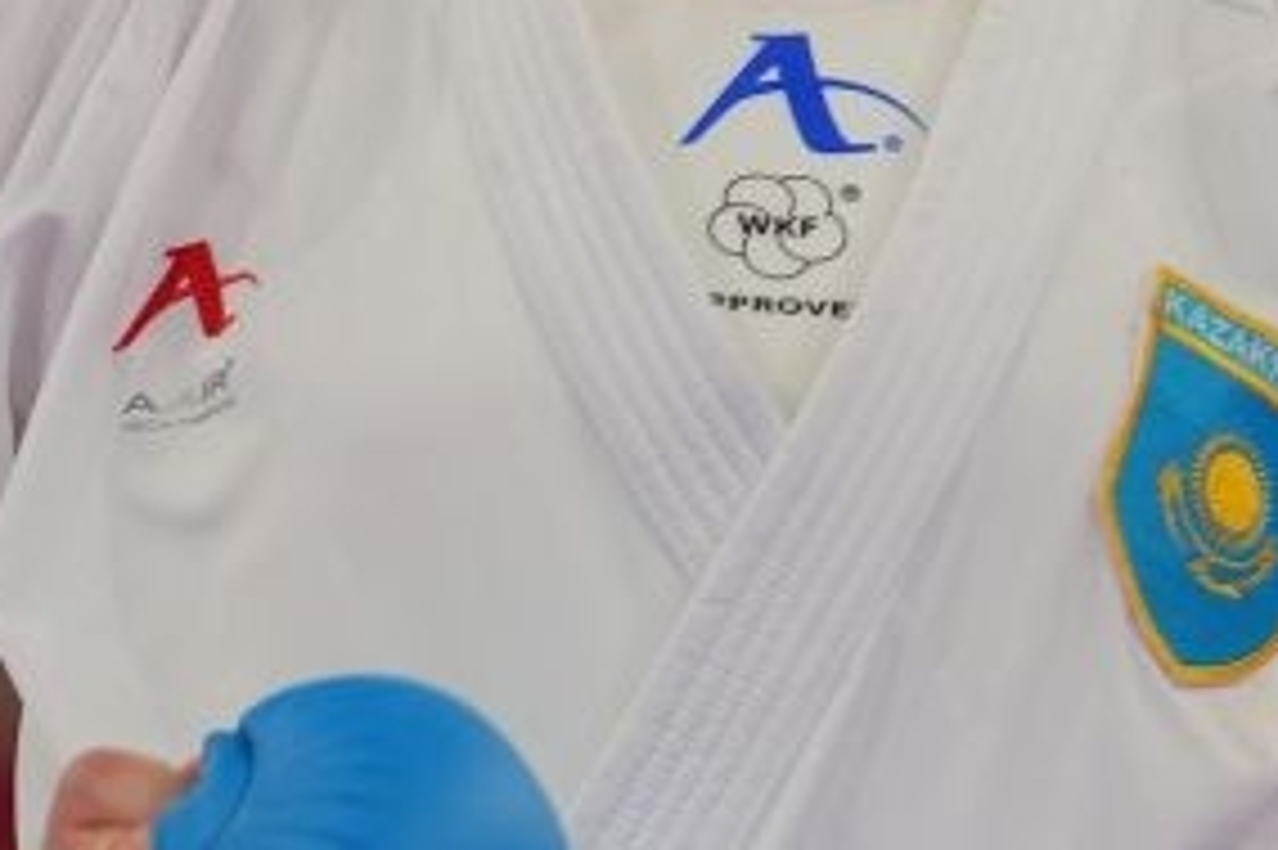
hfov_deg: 1.6
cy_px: 850
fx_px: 45022
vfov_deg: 1.1
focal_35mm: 1269
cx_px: 742
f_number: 2.8
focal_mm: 200
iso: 400
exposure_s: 1/1000
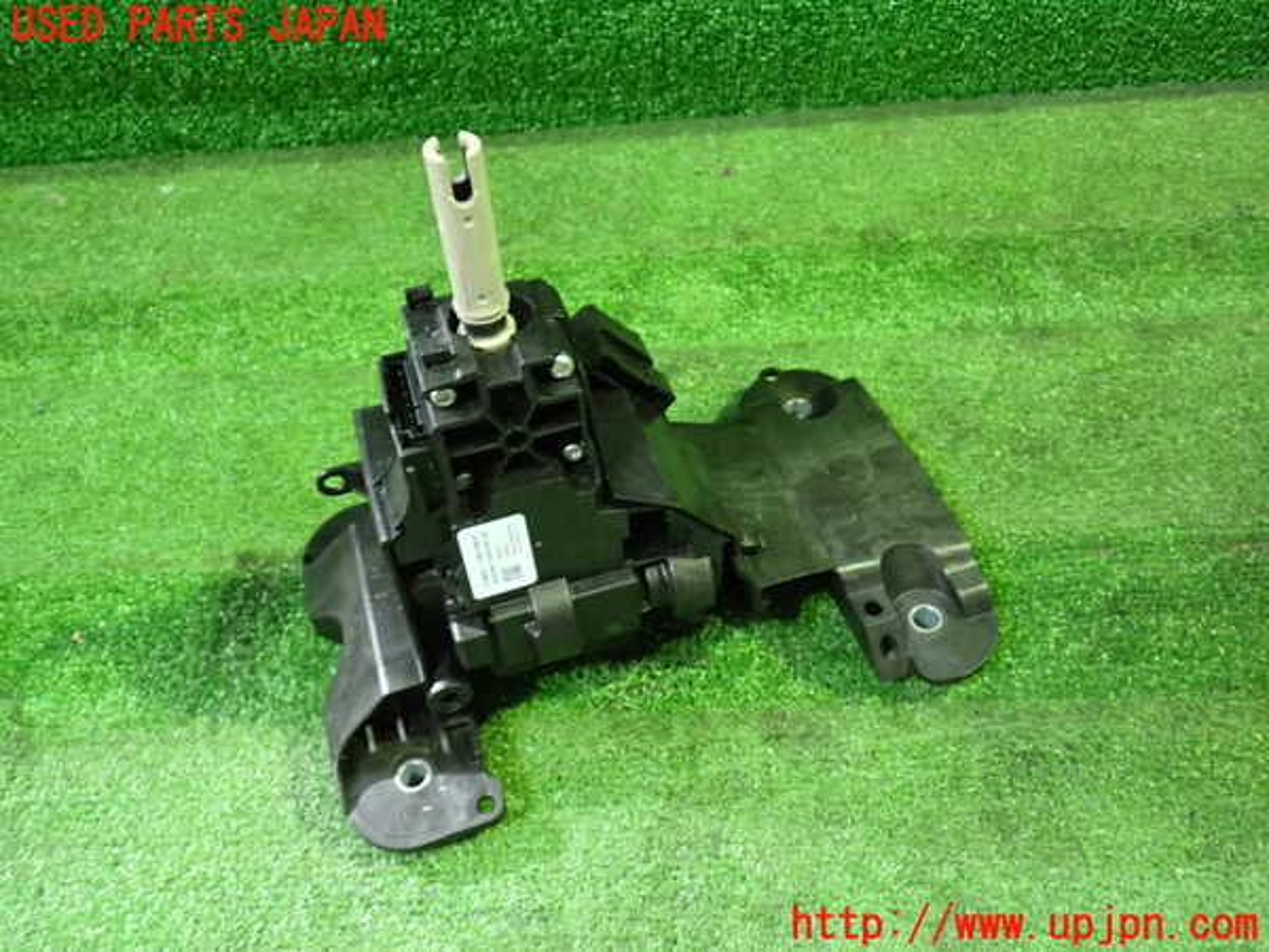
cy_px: 476
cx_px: 634
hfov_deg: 60.0
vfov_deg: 46.8
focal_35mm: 30
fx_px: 1100
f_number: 2.3
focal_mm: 5.4
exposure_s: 1/30
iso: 800
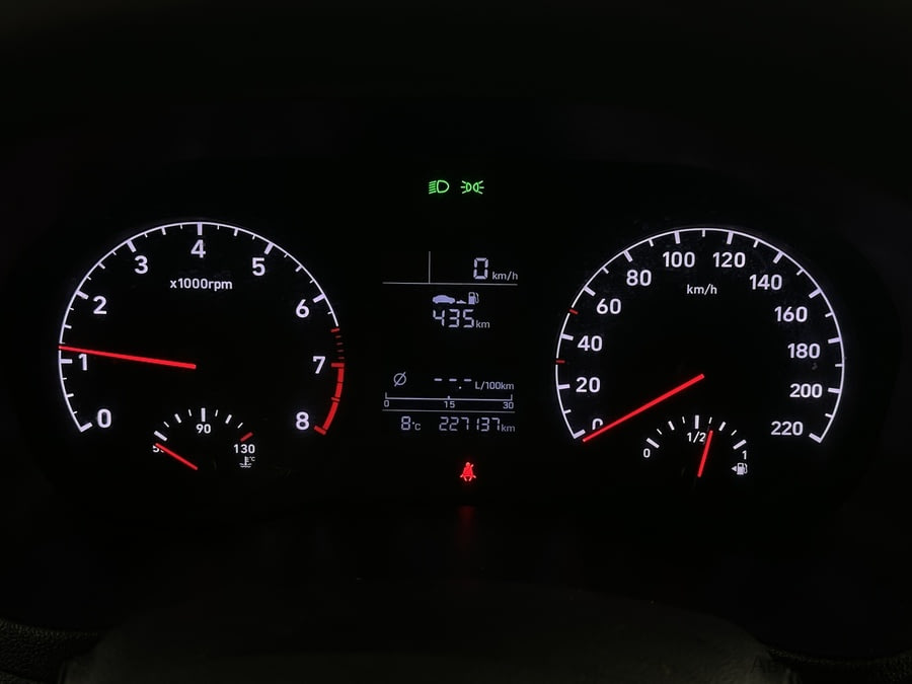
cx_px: 456
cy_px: 342
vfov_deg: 30.3
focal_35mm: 48
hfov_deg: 39.7
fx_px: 1265
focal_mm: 6.86
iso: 160
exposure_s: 1/50
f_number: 1.78
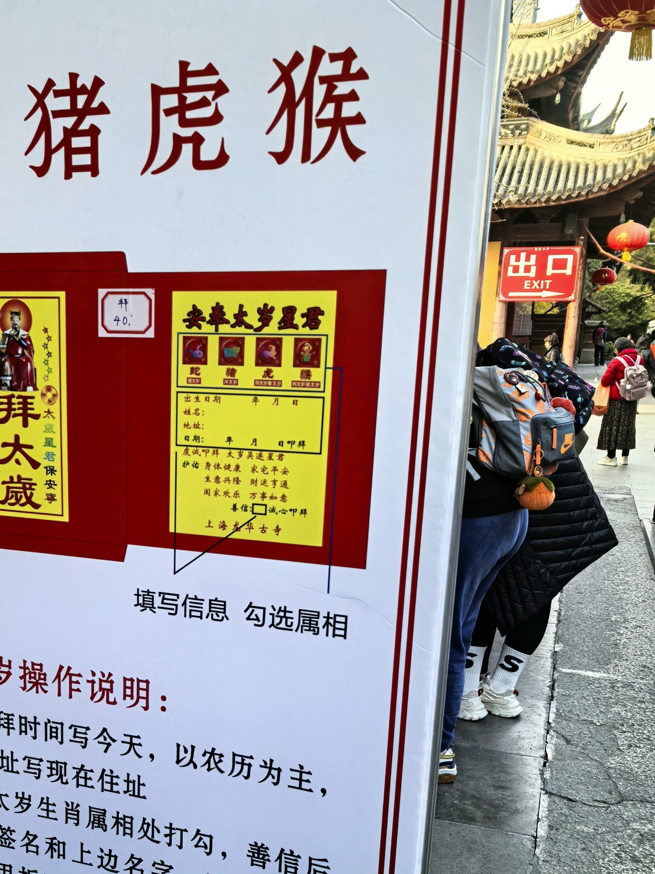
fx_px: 984
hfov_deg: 36.4
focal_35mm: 39
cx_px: 207
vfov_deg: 46.9
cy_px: 601
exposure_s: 1/385
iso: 50
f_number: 2
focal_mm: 5.75
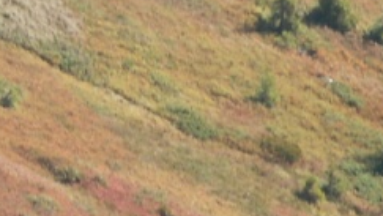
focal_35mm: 701
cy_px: -25
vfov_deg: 1.7
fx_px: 7123
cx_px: -224
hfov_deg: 3.1
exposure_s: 1/60
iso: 50
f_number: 5
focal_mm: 24.96
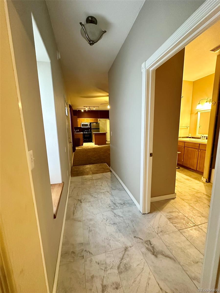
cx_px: 110
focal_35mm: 14
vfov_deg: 102.1
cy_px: 146
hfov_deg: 85.7
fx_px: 119
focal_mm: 2.22
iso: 800
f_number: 2.2
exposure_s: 1/60
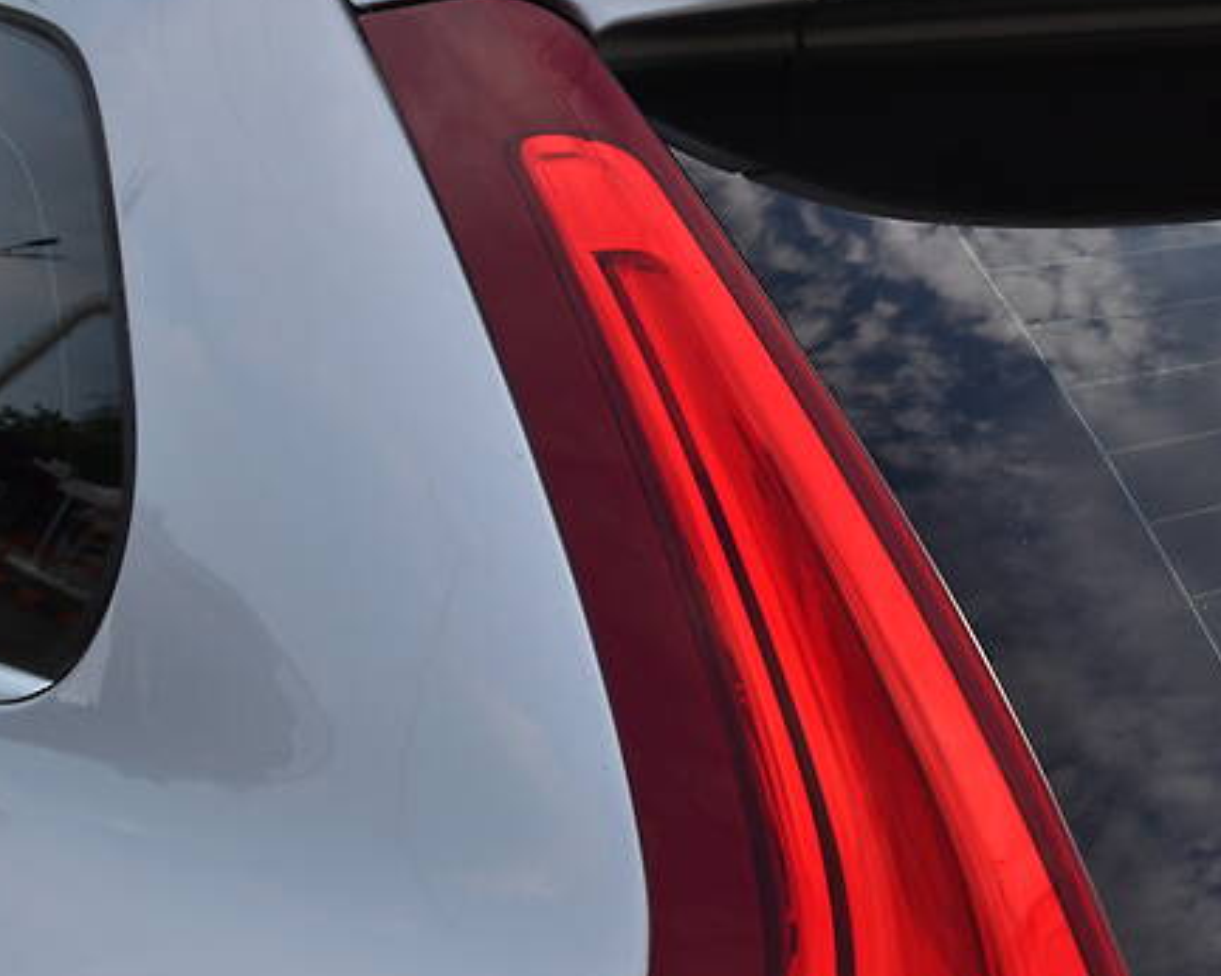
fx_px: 1878
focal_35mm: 52
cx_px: 1004
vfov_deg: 28.7
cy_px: 258
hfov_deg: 34.7
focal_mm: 20
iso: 200
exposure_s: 1/320
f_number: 9
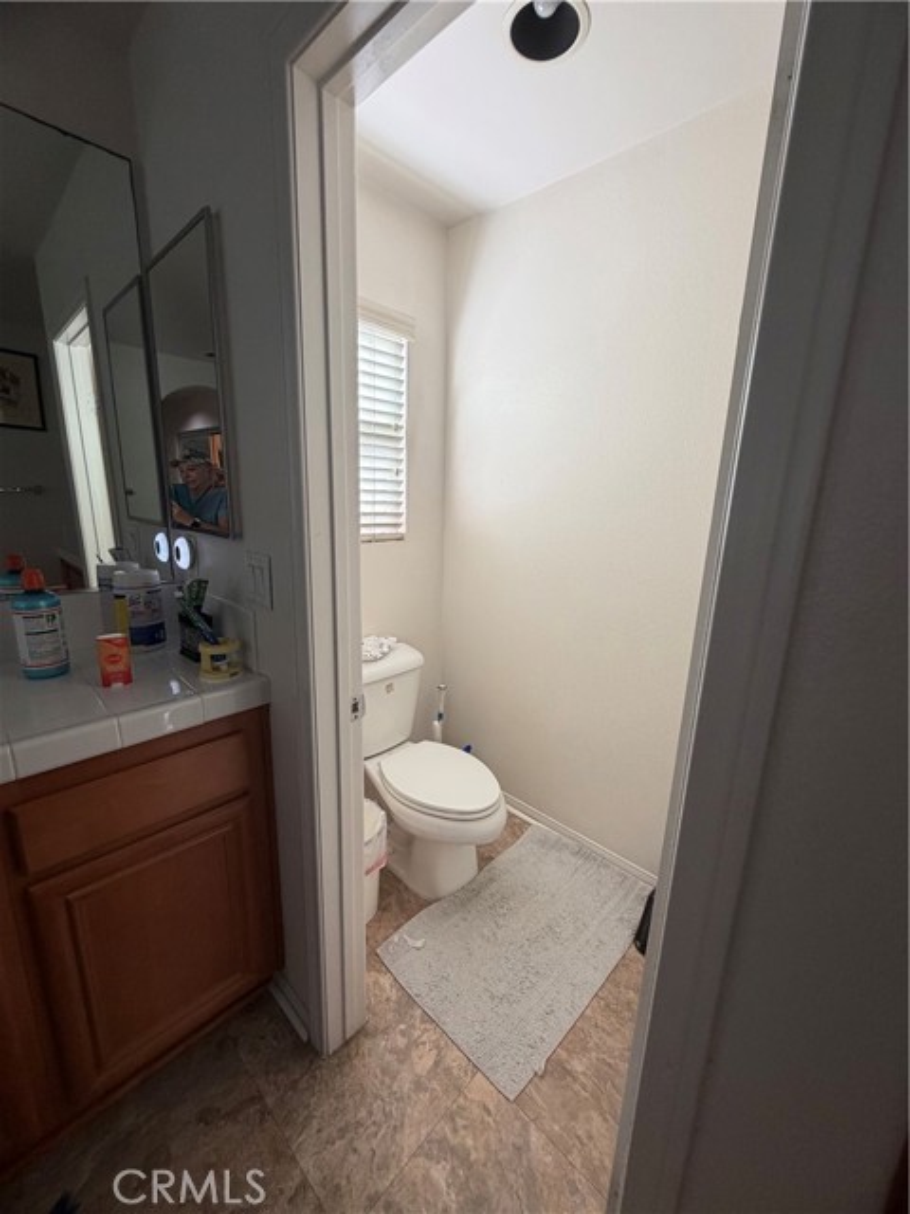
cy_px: 607
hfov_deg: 85.7
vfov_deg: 102.1
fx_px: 491
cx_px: 455
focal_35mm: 14
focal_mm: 2.22
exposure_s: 1/120
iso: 160
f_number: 2.2
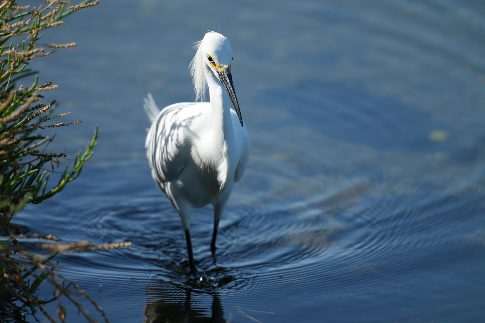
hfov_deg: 3.4
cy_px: 162
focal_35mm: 600
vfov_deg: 2.3
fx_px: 8083
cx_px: 242
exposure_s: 1/500
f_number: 5.6
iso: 160
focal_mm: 600
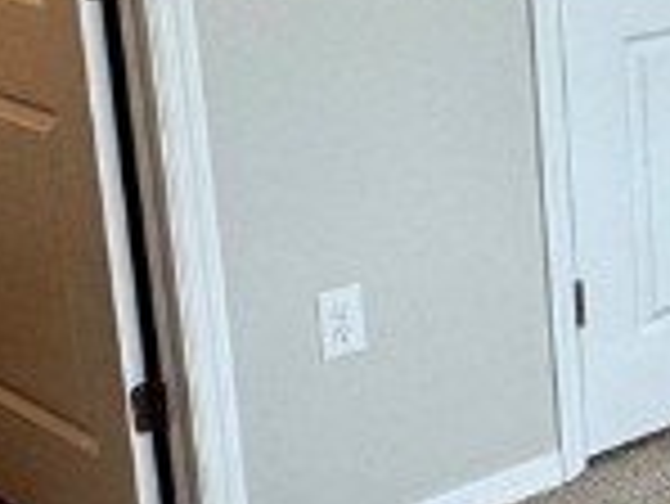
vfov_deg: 15.2
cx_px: 1115
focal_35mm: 96
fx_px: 1860
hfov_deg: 17.5
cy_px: 4
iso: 100
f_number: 2.2
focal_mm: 2.22
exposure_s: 1/120
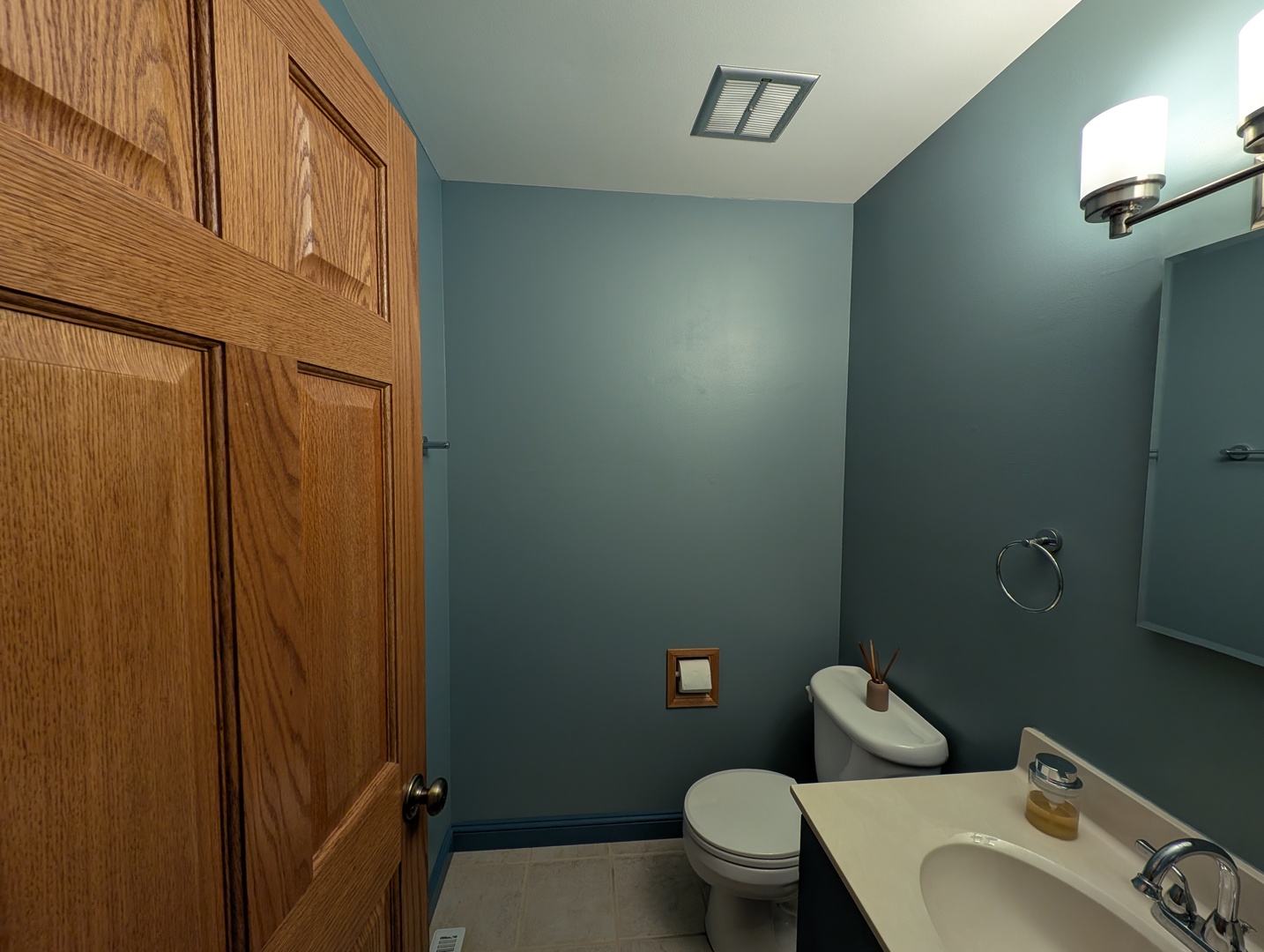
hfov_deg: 110.5
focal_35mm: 12
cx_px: 632
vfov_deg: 94.7
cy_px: 476
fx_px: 439
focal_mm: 2.23
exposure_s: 1/60
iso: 40
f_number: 1.95
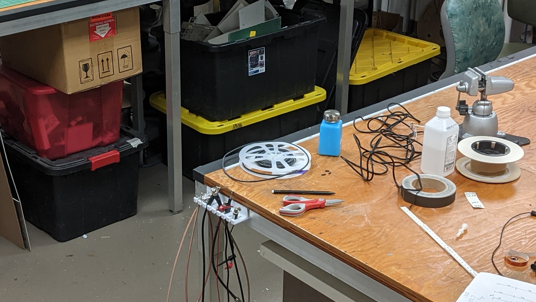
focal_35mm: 68
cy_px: 122
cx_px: 227
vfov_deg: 17.7
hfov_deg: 30.9
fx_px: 966
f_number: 1.8
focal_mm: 4.44
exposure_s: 1/125
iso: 81
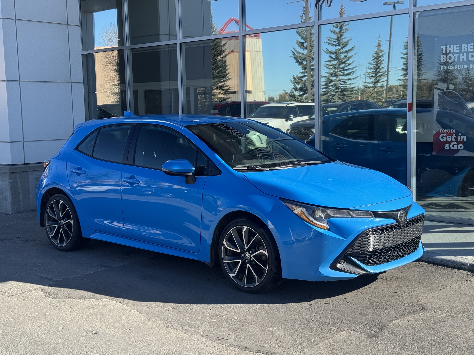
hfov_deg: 39.7
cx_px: 237
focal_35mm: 48
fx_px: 657
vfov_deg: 30.3
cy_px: 178
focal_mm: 6.76
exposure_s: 1/1681
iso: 64
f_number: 1.78
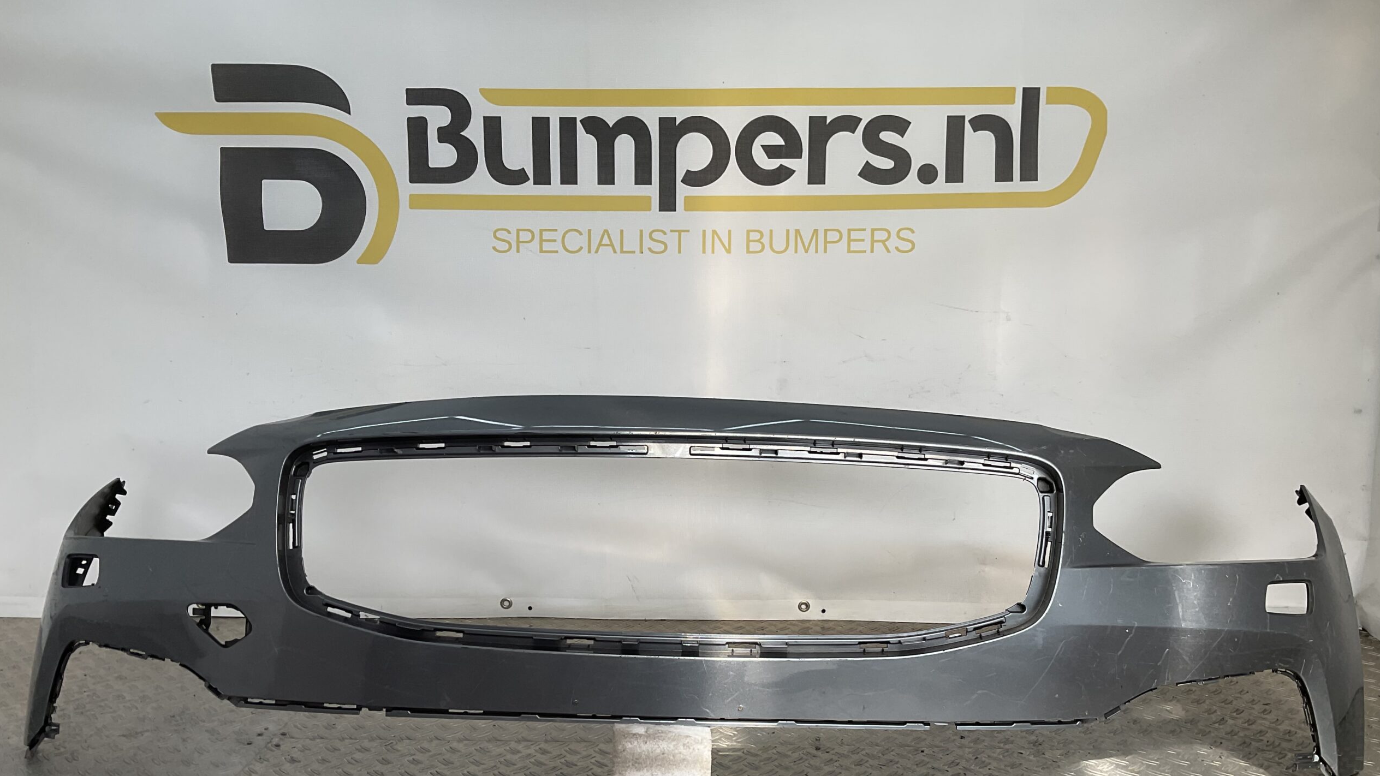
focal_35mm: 32
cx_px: 697
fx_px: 1171
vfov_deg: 36.3
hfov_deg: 61.0
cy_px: 515
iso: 16
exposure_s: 1/432
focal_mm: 3
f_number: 1.8
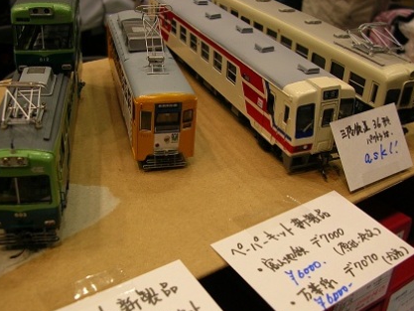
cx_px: 192
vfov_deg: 34.3
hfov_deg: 44.7
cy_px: 176
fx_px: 502
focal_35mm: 42
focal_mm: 5.8
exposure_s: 1/35.1
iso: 50
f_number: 2.8
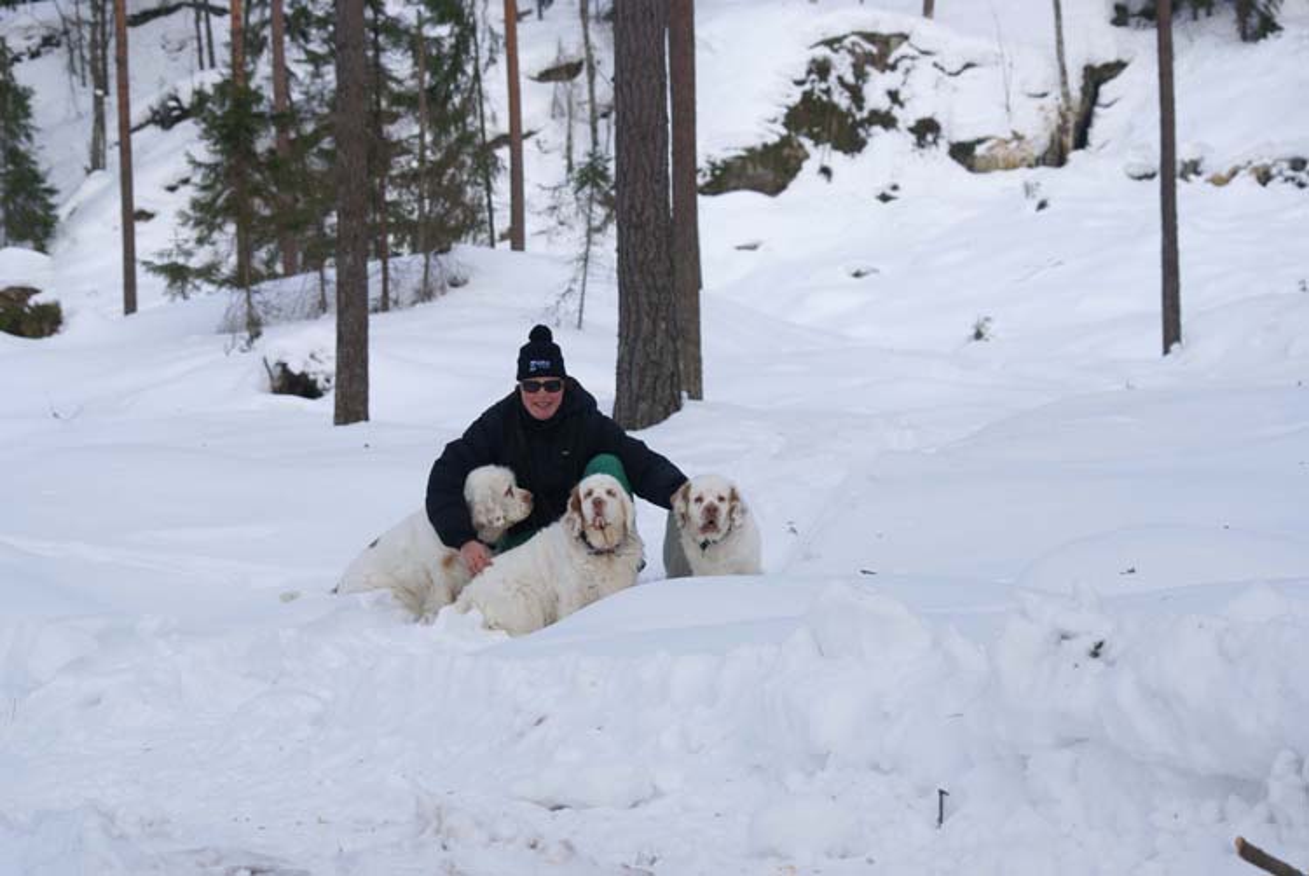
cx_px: 654
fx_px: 4095
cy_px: 438
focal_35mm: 112
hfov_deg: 18.2
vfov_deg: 12.2
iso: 100
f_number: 7.1
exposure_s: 1/400
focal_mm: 75
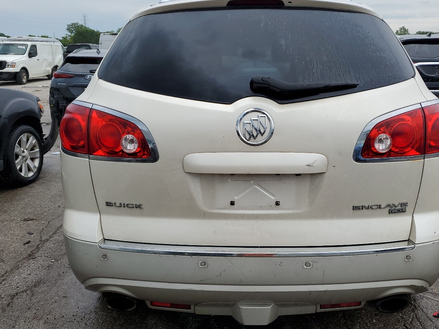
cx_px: 252
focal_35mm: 34
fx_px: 431
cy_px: 163
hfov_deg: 53.8
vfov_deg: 41.8
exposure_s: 1/1250
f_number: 1.5
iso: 50
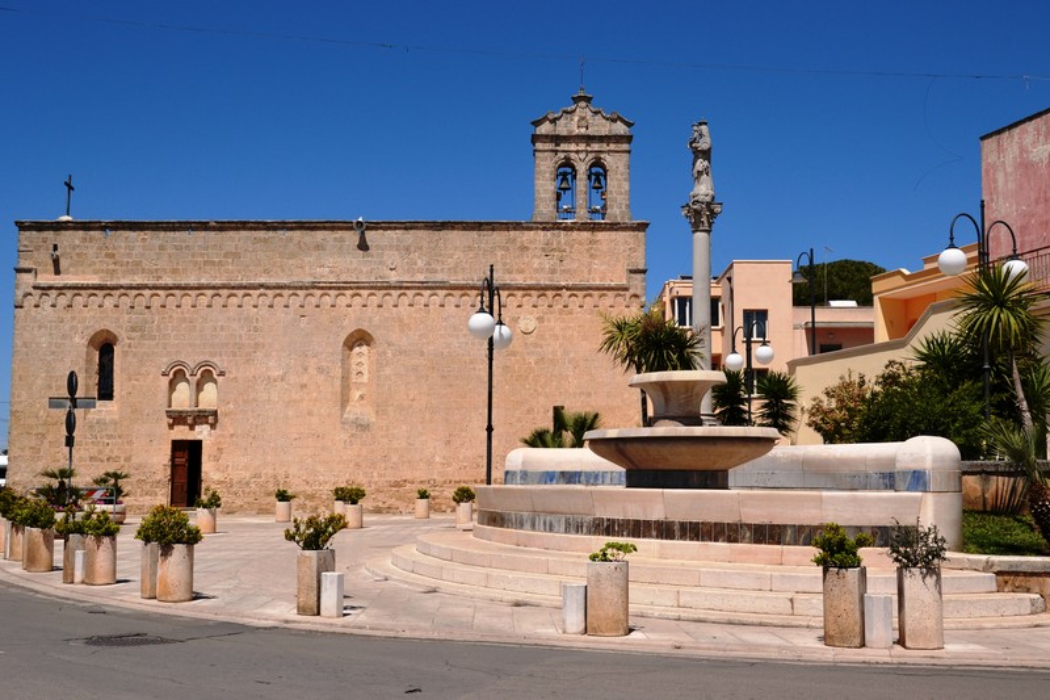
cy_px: 350
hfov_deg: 51.3
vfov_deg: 35.5
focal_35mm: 38
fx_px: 1093
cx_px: 525
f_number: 14
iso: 200
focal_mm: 25
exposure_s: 1/800
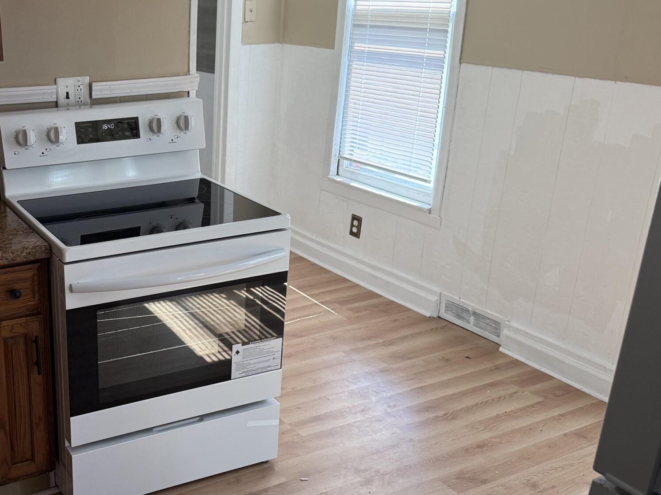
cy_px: 267
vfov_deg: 35.1
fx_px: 783
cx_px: 128
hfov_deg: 43.5
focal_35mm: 41
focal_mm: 6.76
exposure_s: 1/226
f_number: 1.78
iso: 200
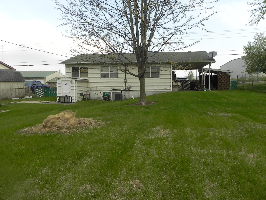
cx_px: 133
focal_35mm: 26
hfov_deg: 67.3
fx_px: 200
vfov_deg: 53.1
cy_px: 100
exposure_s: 1/270
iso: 160
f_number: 5.6
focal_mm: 4.6
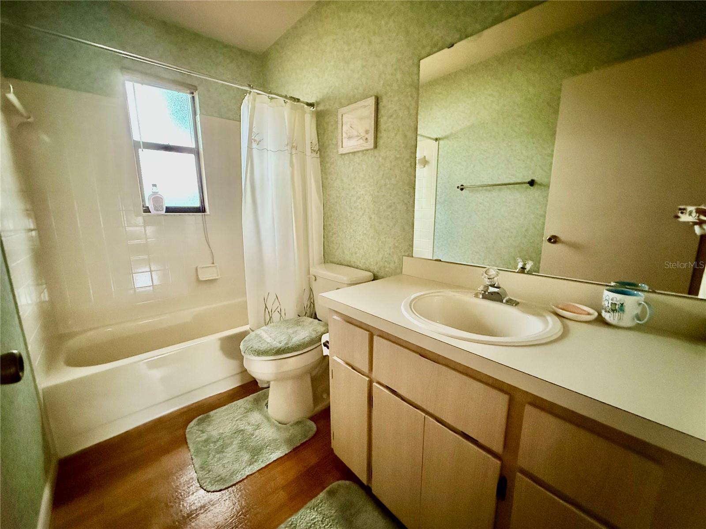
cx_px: 353
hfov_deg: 102.1
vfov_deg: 85.7
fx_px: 286
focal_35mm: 14
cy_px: 264
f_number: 2.2
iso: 1600
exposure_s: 1/48
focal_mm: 2.22
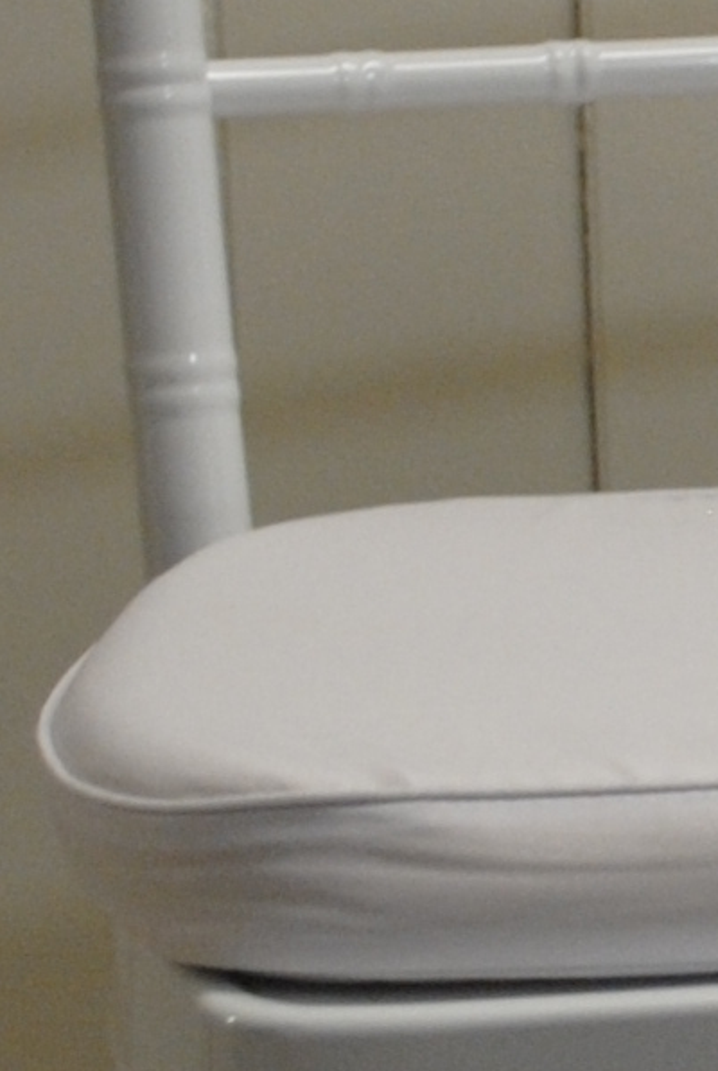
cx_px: 1865
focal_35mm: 253
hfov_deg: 5.2
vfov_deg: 8.1
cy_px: 457
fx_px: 7542
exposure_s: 1/40
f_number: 4.2
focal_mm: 26
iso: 400
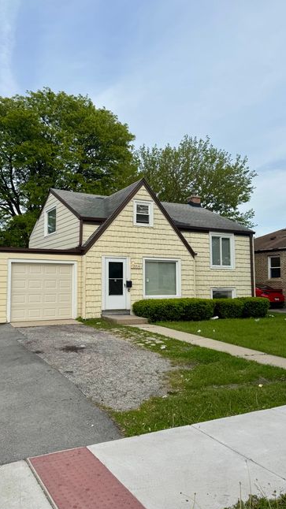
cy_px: 250
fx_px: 364
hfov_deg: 42.5
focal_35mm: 27
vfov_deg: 69.9
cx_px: 107
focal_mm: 6.76
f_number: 1.78
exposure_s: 1/2331
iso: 80
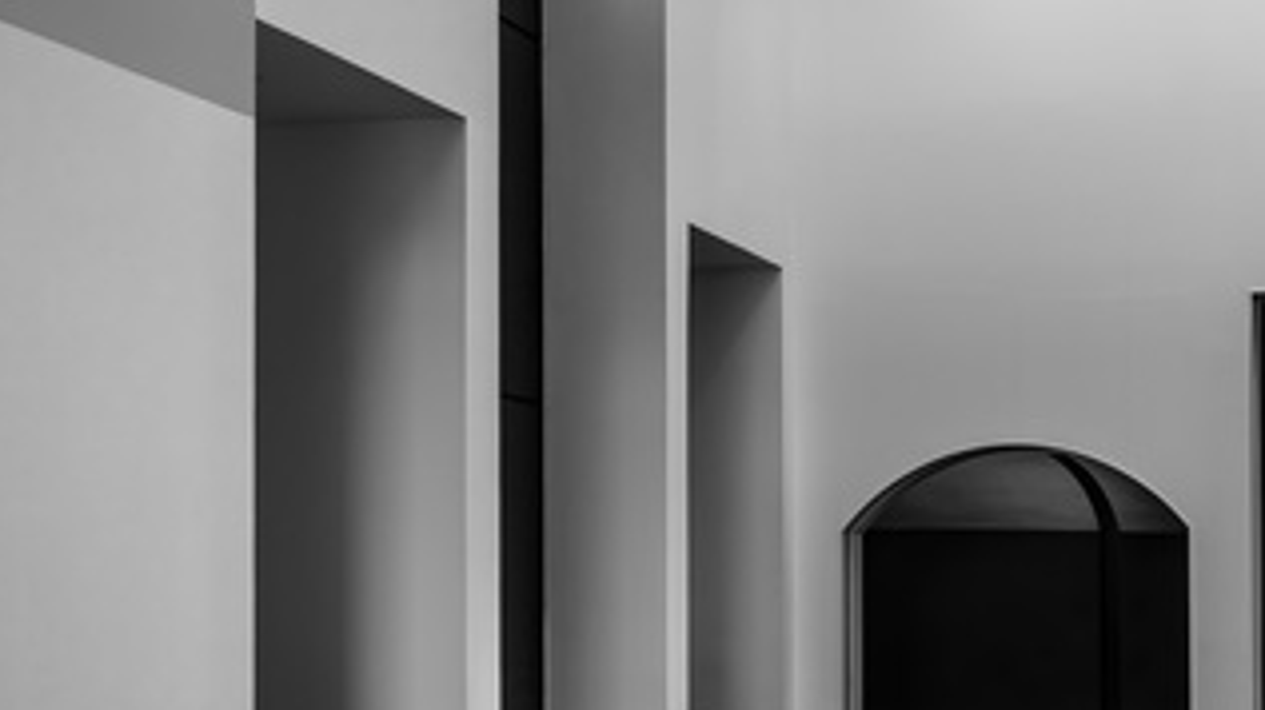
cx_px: 894
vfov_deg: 15.1
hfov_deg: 26.5
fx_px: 2664
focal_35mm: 79
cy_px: 576
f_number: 8
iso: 400
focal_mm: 52.3
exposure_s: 1/40
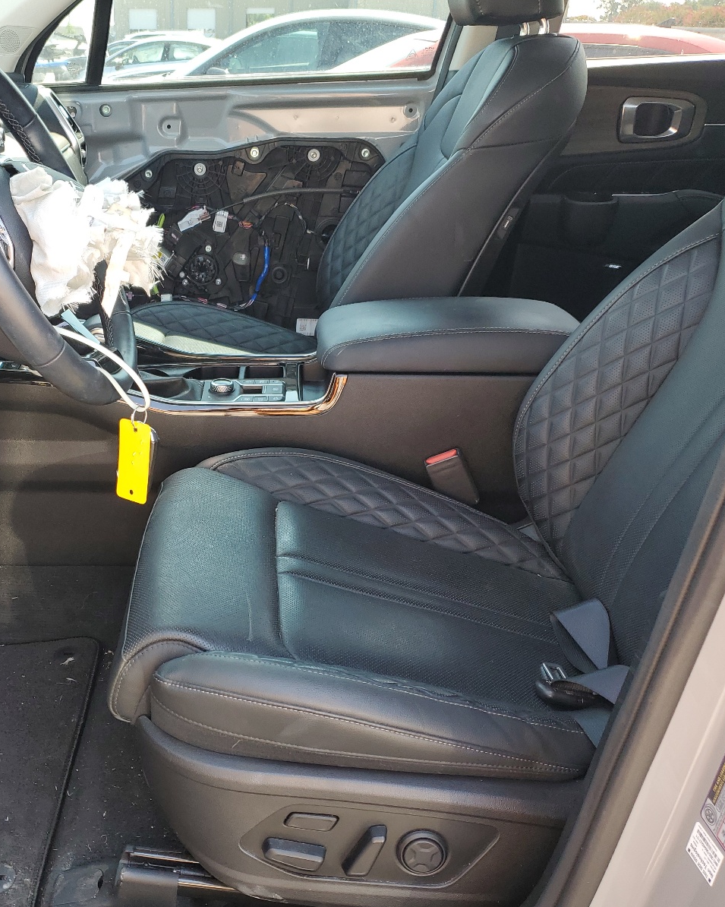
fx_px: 912
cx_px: 201
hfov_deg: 42.3
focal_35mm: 34
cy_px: 453
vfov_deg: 52.8
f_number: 1.5
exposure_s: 1/172
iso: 50
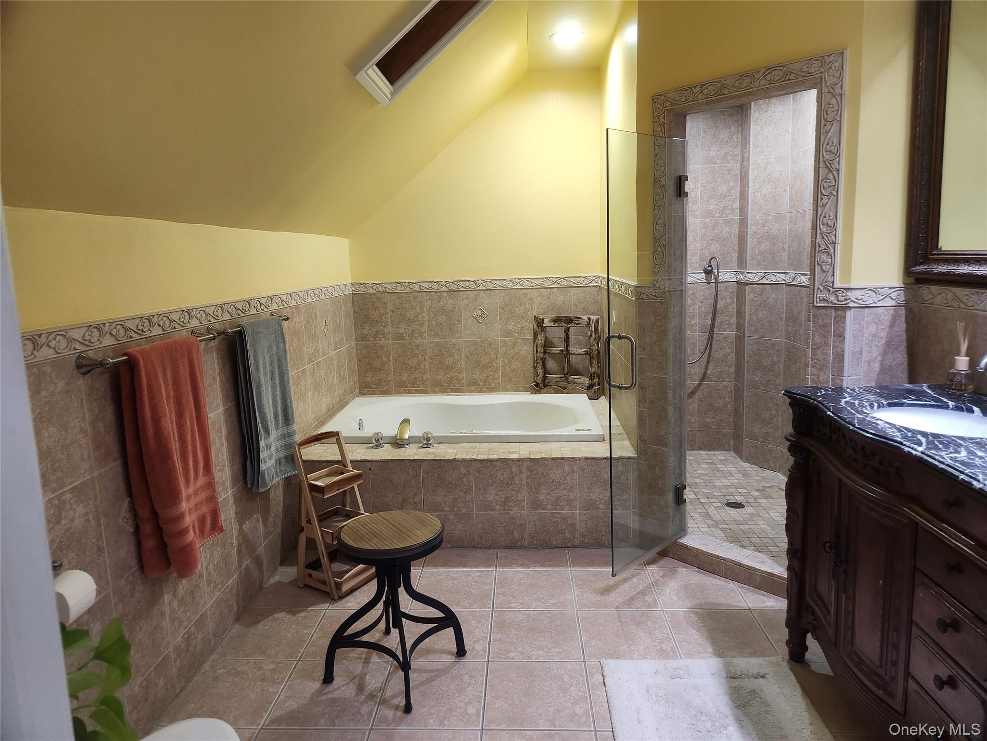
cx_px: 494
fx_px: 656
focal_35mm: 23
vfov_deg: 58.9
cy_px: 370
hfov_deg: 73.9
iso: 250
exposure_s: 1/120
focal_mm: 5.4
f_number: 1.8
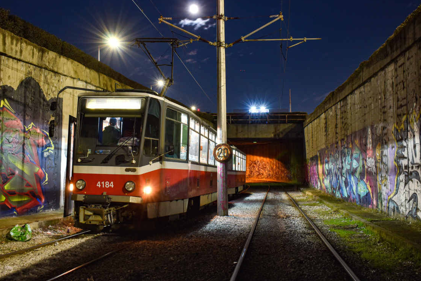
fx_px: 491
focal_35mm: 42
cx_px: 208
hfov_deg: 46.4
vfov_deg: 31.8
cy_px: 119
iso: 200
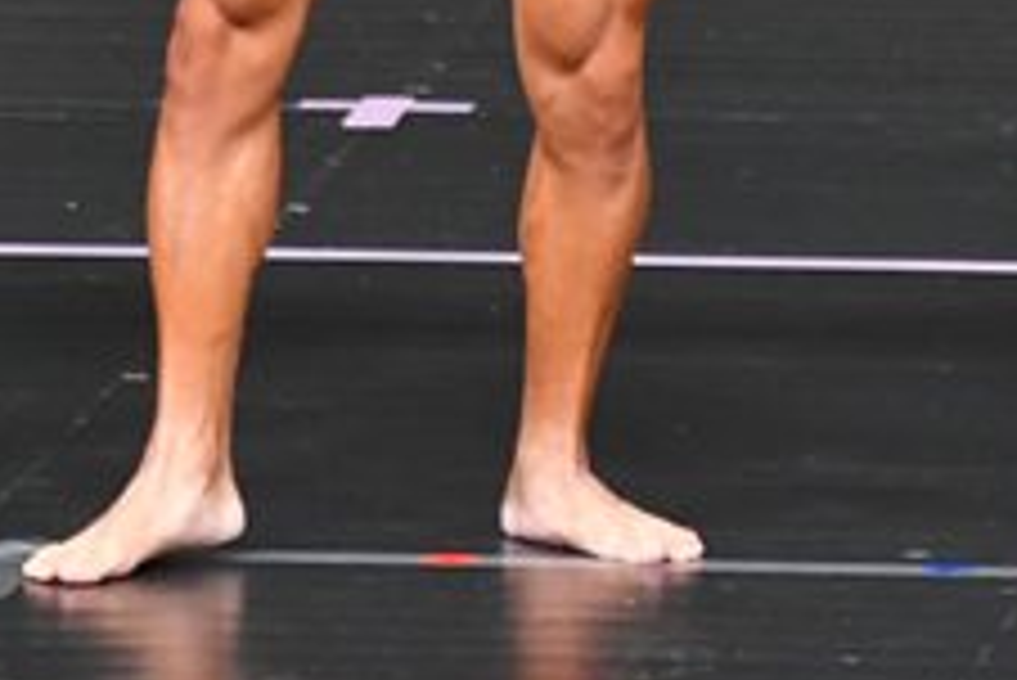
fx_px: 33383
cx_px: 794
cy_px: -329
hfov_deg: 1.7
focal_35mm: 1181
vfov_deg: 1.2
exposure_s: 1/400
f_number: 5.6
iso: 5000
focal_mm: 230
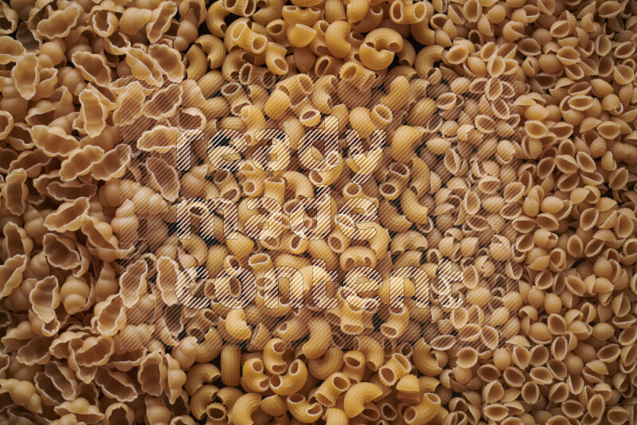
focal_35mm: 50
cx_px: 318
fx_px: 885
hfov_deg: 39.6
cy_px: 212
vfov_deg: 27.0
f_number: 8
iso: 160
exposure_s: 1/100
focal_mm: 50
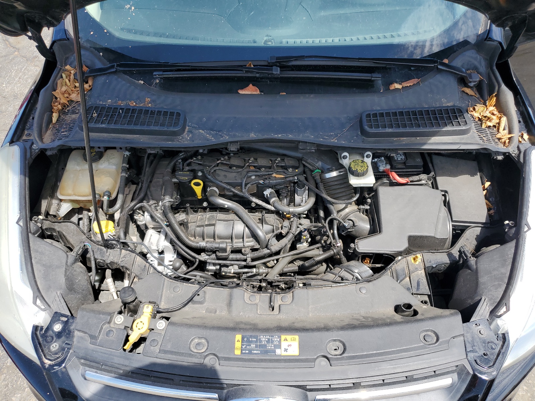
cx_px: 268
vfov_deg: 53.1
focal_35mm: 26
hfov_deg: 67.3
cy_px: 200
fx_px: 402
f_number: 1.5
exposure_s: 1/1250
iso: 50
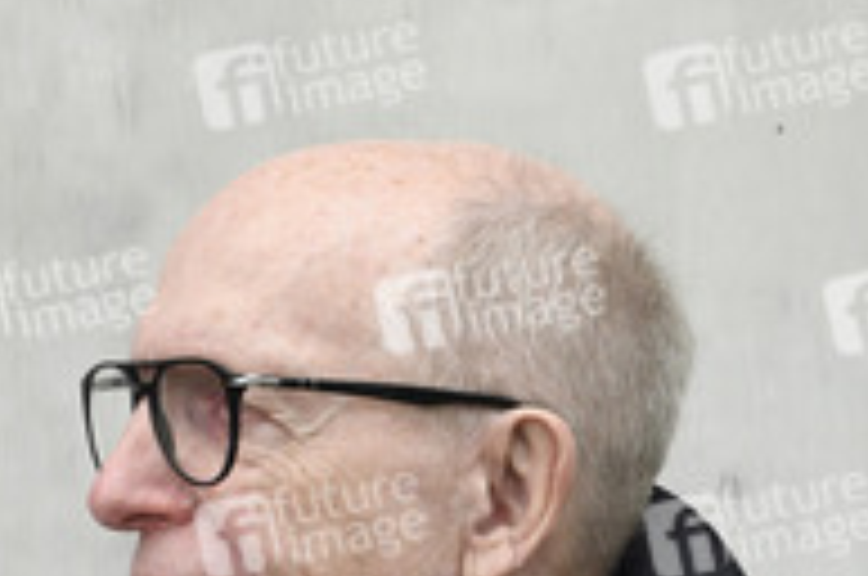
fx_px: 8449
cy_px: 639
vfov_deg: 3.9
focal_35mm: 351
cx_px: -79
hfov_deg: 5.9
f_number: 5
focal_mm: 150
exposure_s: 1/2500
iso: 1000
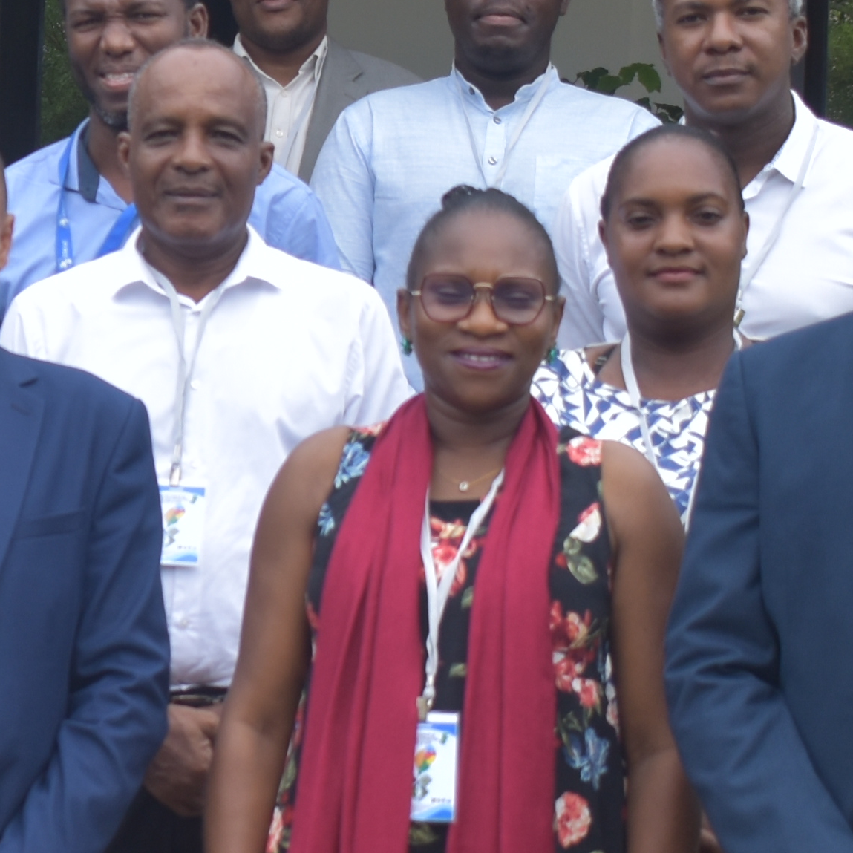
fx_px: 4823
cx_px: -462
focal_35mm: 173
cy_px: 430
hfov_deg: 9.8
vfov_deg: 10.1
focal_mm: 26
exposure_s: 1/500
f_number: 4
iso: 140
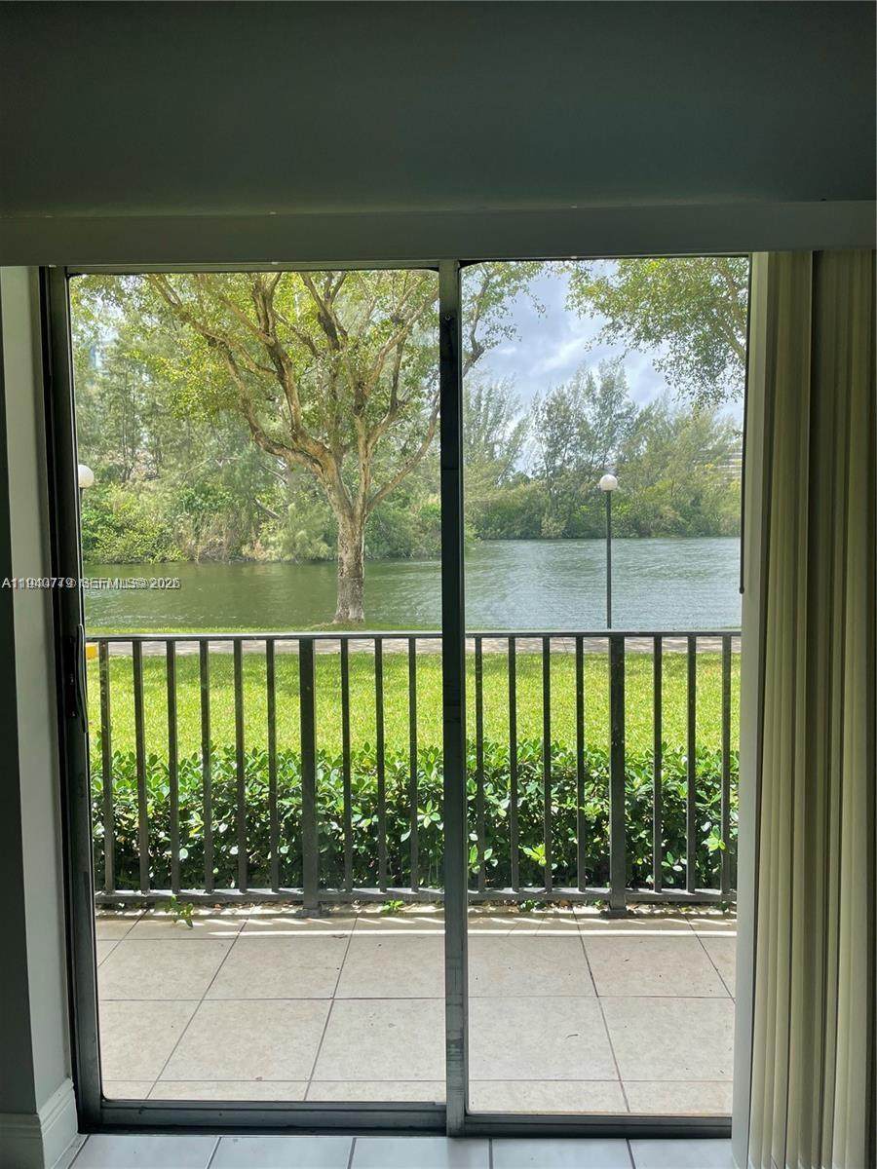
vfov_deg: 67.3
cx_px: 438
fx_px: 878
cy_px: 584
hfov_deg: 53.1
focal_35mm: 26
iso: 32
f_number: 1.6
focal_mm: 4.2
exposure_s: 1/1006
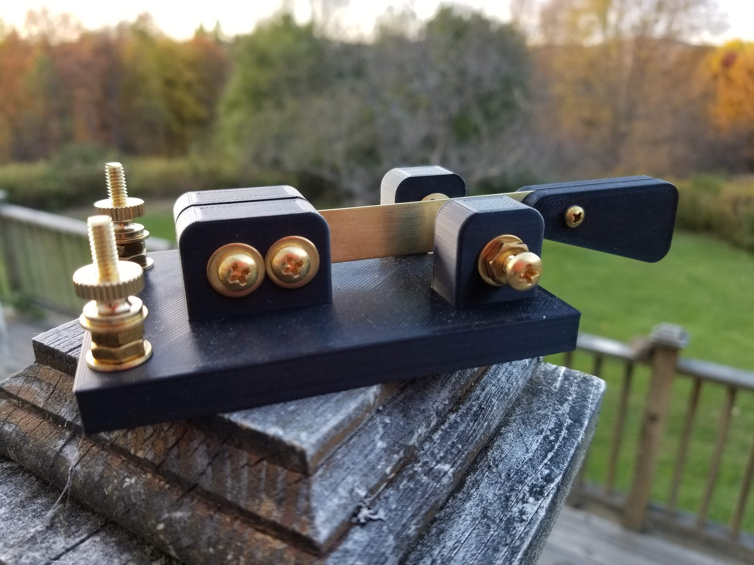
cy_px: 282
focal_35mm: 26
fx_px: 566
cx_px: 377
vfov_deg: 53.1
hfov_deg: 67.3
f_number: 1.7
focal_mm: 4.25
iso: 64
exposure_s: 1/120
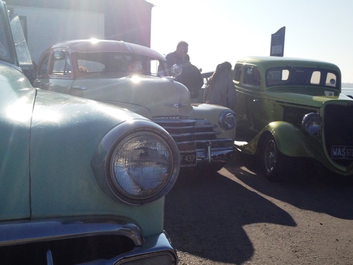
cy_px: 169
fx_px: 510
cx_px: 201
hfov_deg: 38.1
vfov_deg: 29.0
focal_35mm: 50
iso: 50
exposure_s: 1/3460
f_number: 2.4
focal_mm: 4.28
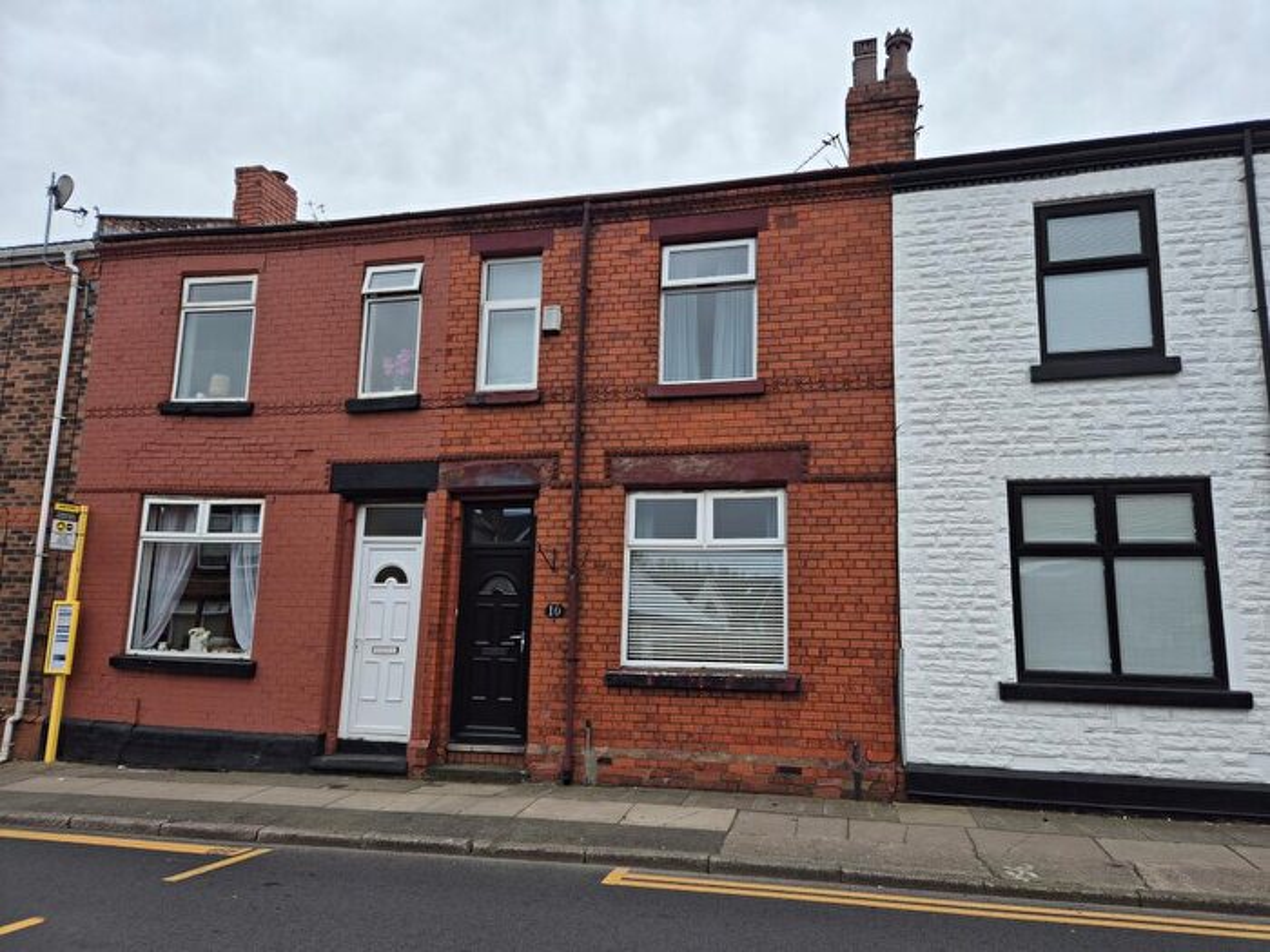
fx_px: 844
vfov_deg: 58.9
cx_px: 635
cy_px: 476
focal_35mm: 23
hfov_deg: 73.9
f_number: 1.8
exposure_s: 1/1108
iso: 25
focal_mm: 5.4
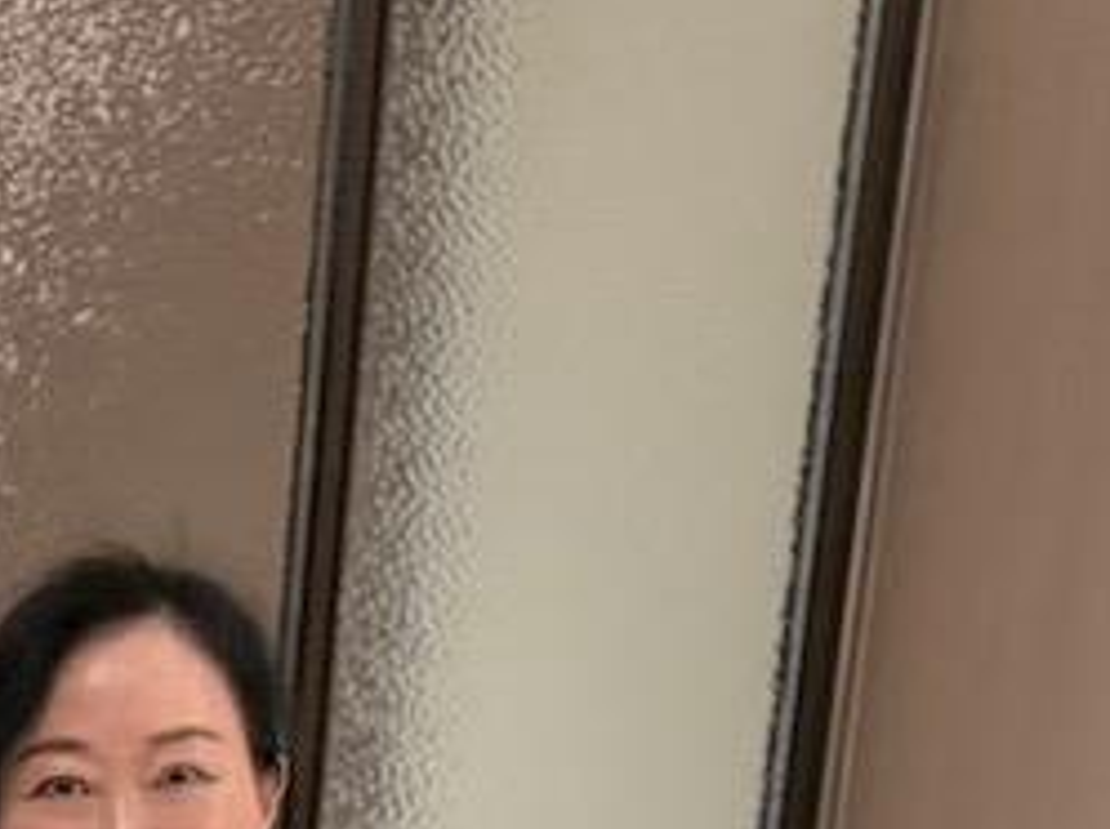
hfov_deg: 17.9
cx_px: -314
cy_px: 1729
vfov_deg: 12.4
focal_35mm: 103
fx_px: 3298
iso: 640
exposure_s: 1/50
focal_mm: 6.76
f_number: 1.78
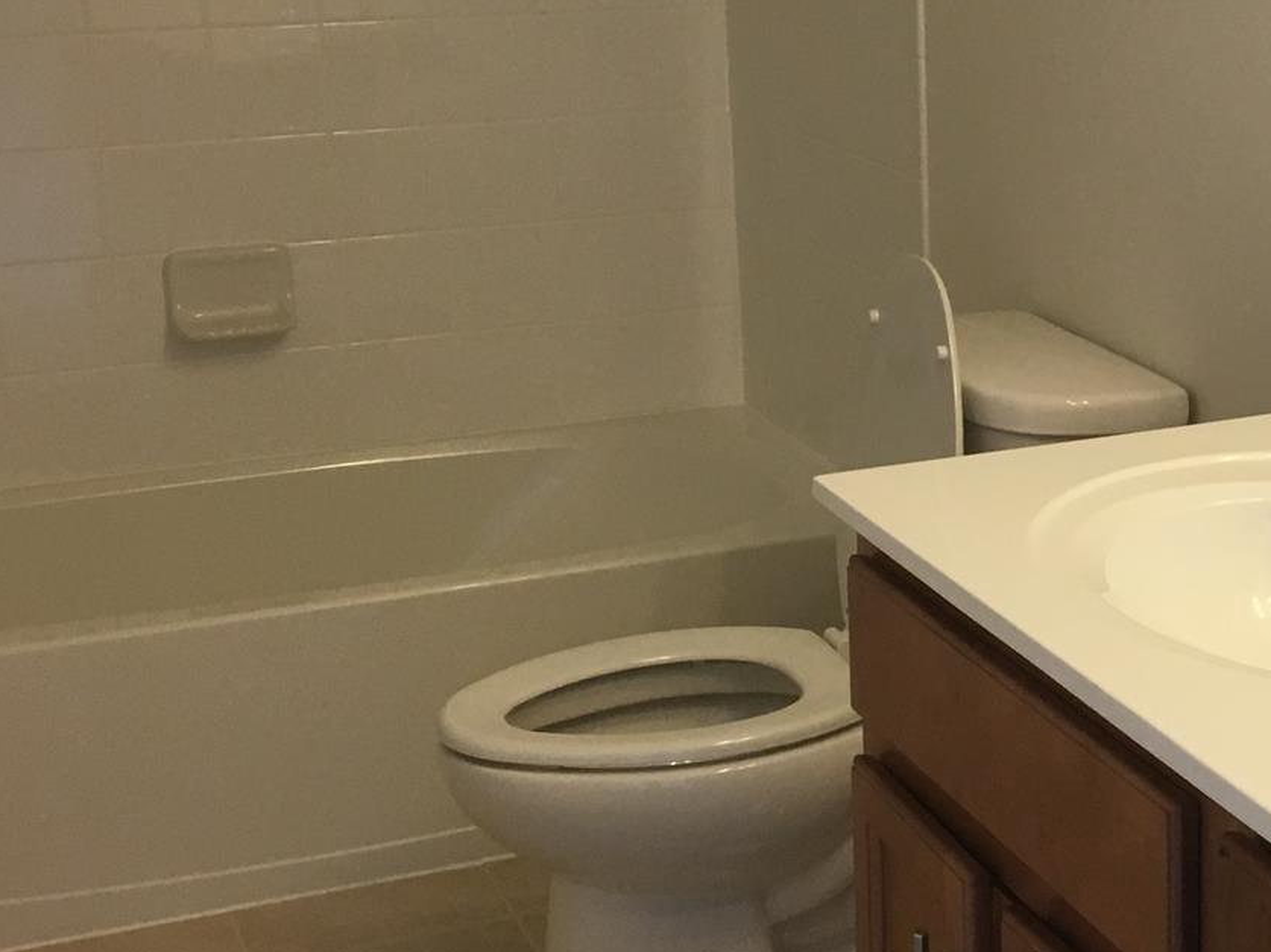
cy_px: 401
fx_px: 2606
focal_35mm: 71
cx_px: 1089
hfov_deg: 26.7
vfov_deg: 20.7
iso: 80
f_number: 2.2
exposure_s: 1/30
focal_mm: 4.15
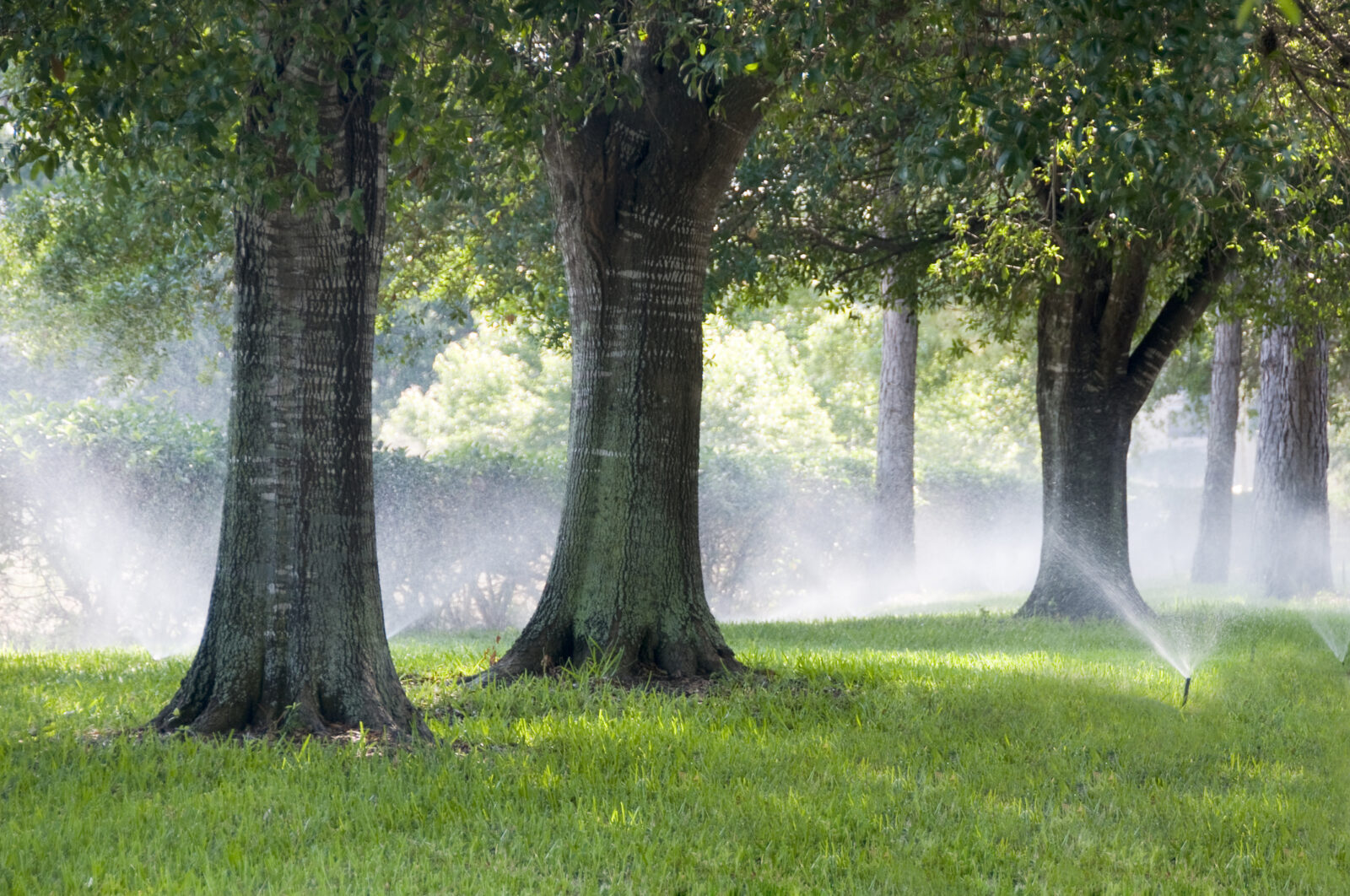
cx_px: 675
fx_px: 5336
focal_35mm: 142
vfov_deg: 9.6
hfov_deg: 14.4
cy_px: 448
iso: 200
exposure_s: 1/125
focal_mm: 95
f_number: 5.6
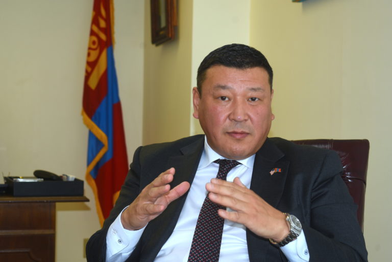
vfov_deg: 16.6
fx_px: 898
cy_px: 131
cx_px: 196
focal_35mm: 82
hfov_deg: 24.6
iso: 100
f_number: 5.6
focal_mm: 55
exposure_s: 1/40
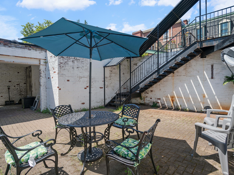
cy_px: 88
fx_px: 128
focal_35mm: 19
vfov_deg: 68.7
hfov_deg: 84.6
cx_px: 123
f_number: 5
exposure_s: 1/200
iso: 400
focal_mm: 17
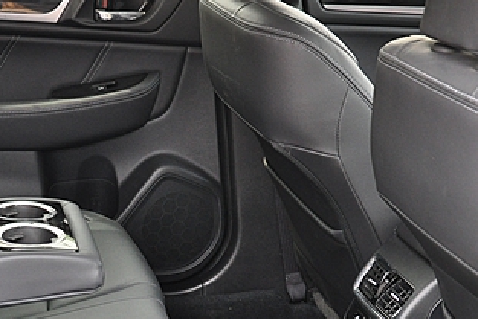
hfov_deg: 22.7
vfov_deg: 15.6
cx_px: 40
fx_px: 1156
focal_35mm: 87
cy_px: 278
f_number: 5.6
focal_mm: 28
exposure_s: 1/125
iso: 800
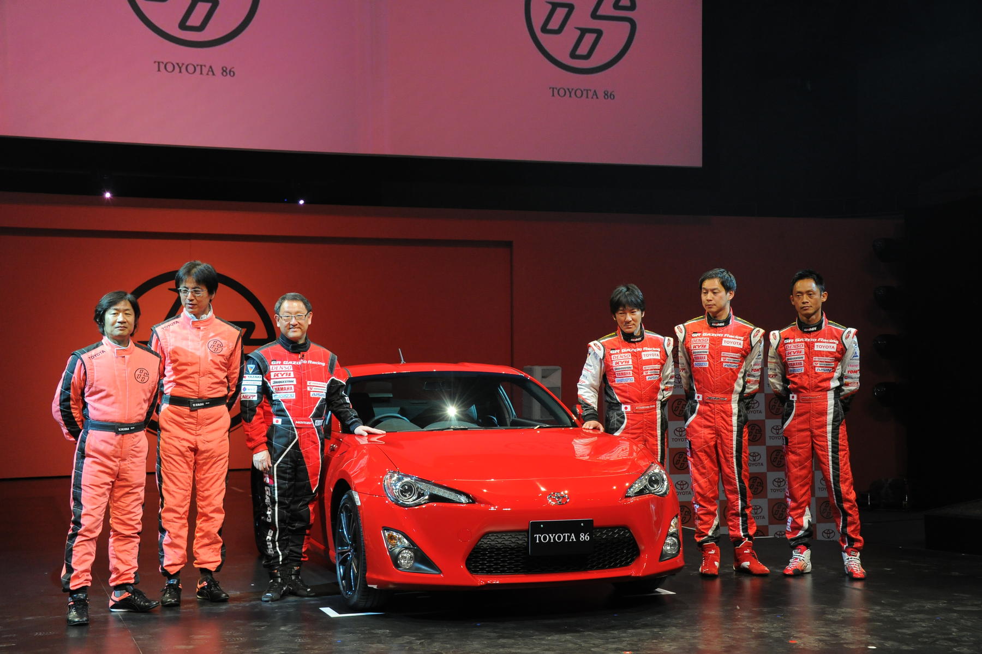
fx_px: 1418
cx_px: 491
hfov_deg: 38.2
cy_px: 327
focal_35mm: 52
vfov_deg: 26.0
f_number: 8
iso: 4000
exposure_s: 1/160
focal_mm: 52
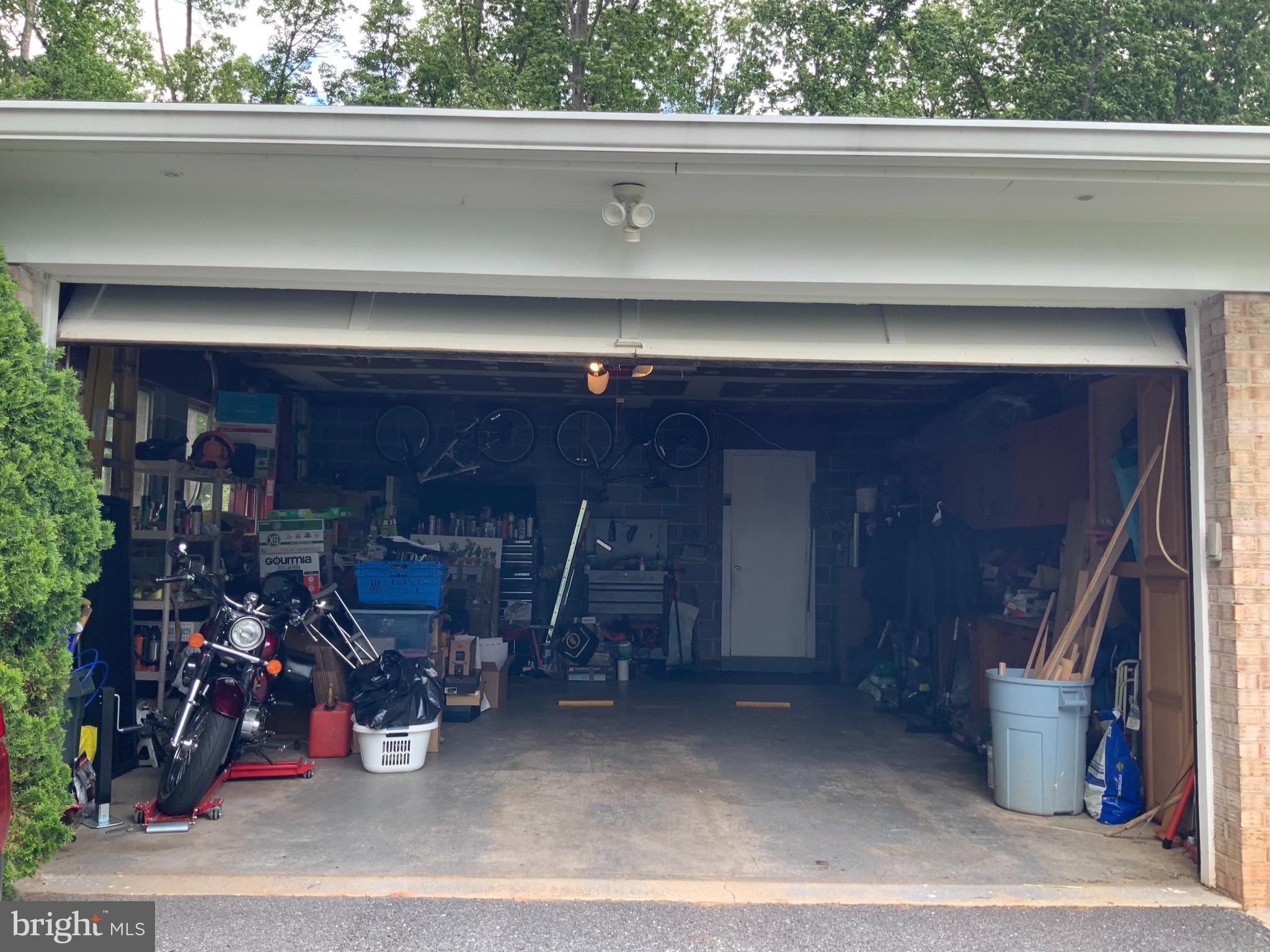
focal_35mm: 29
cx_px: 635
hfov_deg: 61.7
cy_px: 476
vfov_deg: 48.2
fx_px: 1064
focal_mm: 3
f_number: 1.8
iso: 16
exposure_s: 1/139
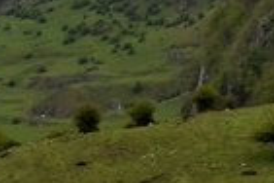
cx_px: 130
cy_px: -247
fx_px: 2070
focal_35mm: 272
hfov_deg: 7.6
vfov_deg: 4.9
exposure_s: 1/1600
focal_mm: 32
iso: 400
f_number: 5.6
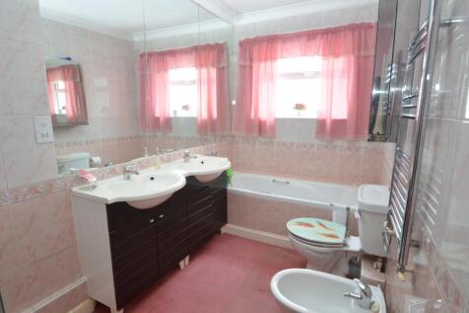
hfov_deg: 90.0
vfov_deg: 67.3
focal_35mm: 18
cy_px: 156
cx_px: 234
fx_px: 234
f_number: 3.8
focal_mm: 12
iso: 900
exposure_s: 1/30
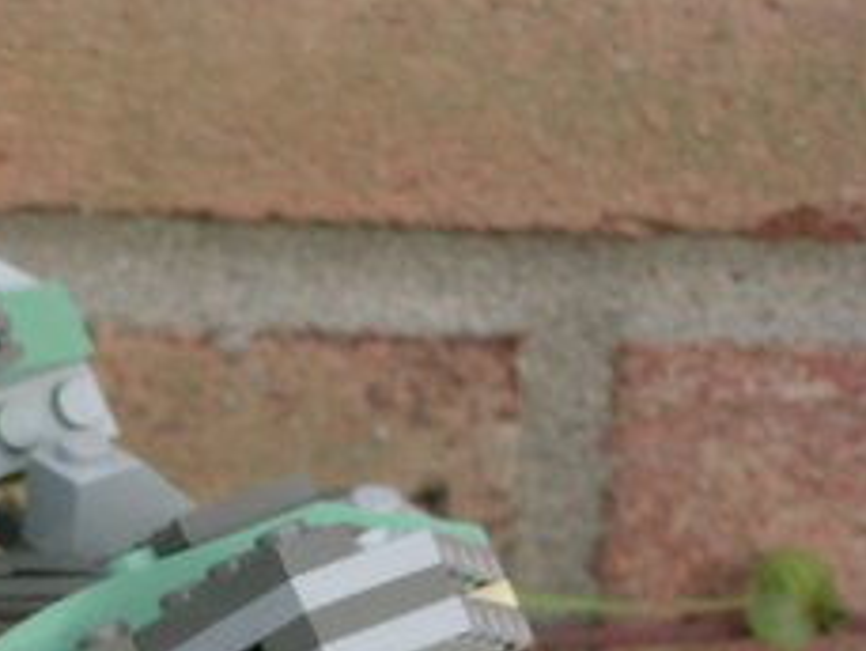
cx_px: -495
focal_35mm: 301
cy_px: 1018
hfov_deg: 6.5
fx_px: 7534
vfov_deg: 4.9
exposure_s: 1/62.9
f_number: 4.9
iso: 50
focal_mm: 19.8
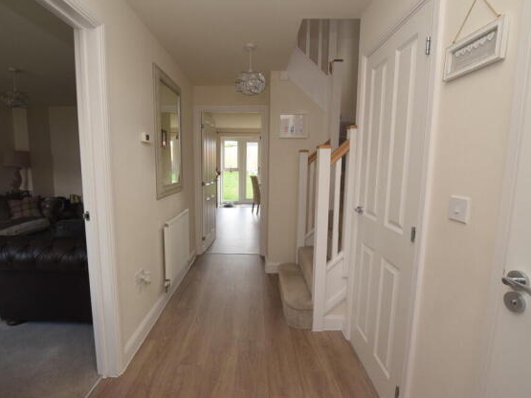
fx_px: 261
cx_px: 249
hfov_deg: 90.9
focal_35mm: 17
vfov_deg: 74.7
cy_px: 196
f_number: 4.5
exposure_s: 1/80
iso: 800
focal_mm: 10
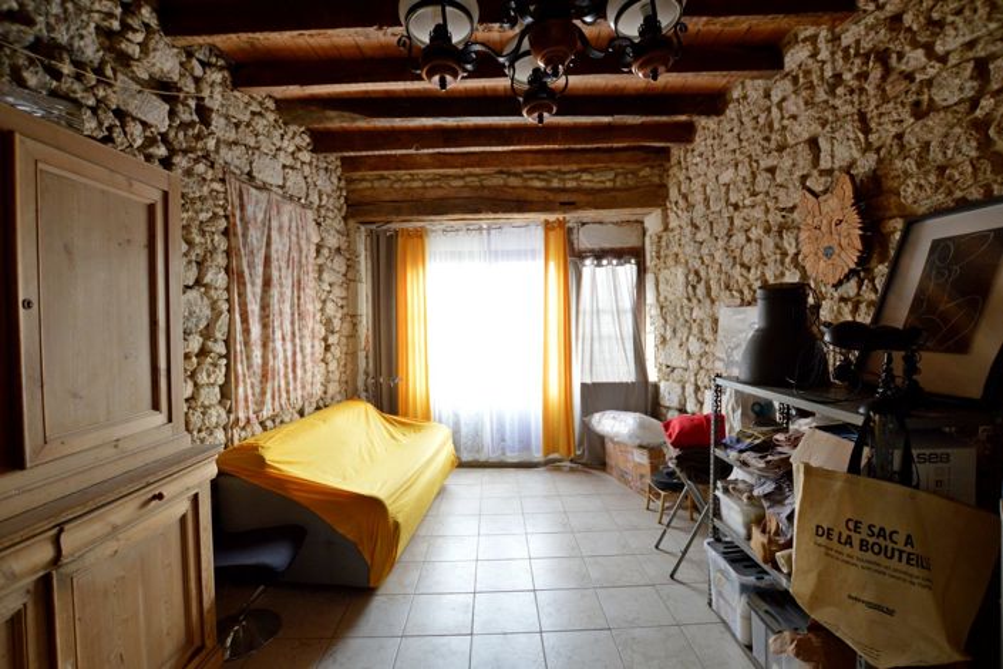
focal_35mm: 15
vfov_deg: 77.3
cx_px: 502
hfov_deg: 100.4
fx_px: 418
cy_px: 334
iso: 720
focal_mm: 10
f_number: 3.5
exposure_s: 1/60
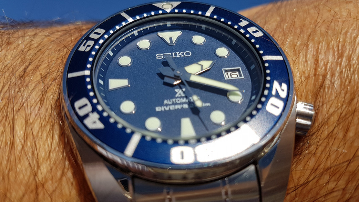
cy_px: 99
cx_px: 183
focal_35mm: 29
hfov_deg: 66.1
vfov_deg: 40.2
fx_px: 276
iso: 40
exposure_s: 1/3368
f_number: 1.7
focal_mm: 4.2
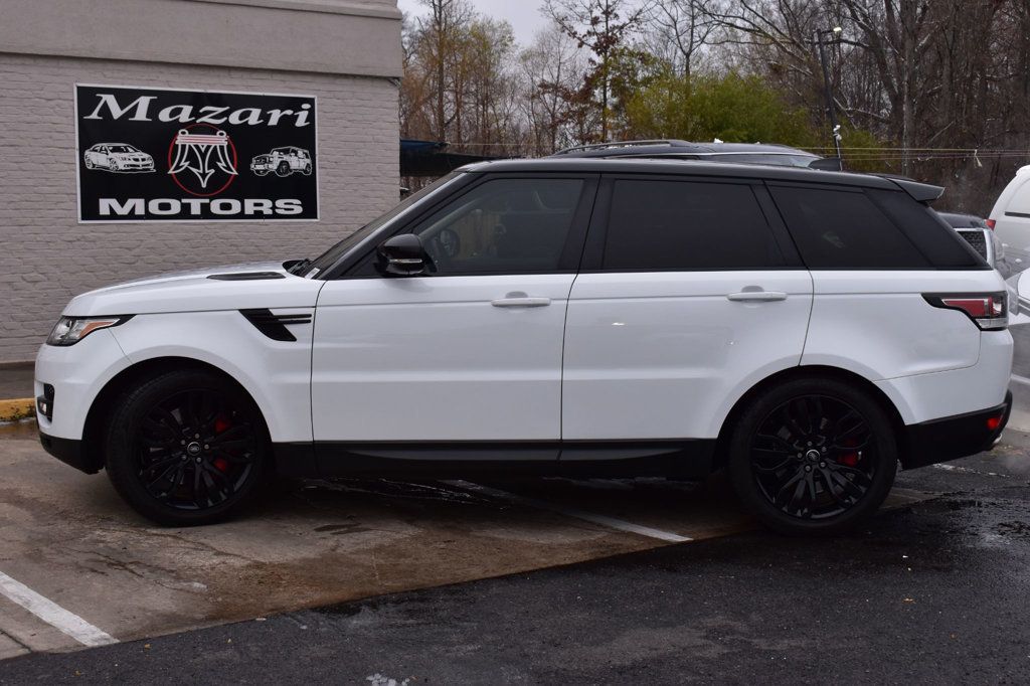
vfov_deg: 26.5
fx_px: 1459
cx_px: 515
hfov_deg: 38.9
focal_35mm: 51
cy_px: 343
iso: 400
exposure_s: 1/250
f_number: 10
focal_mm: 34
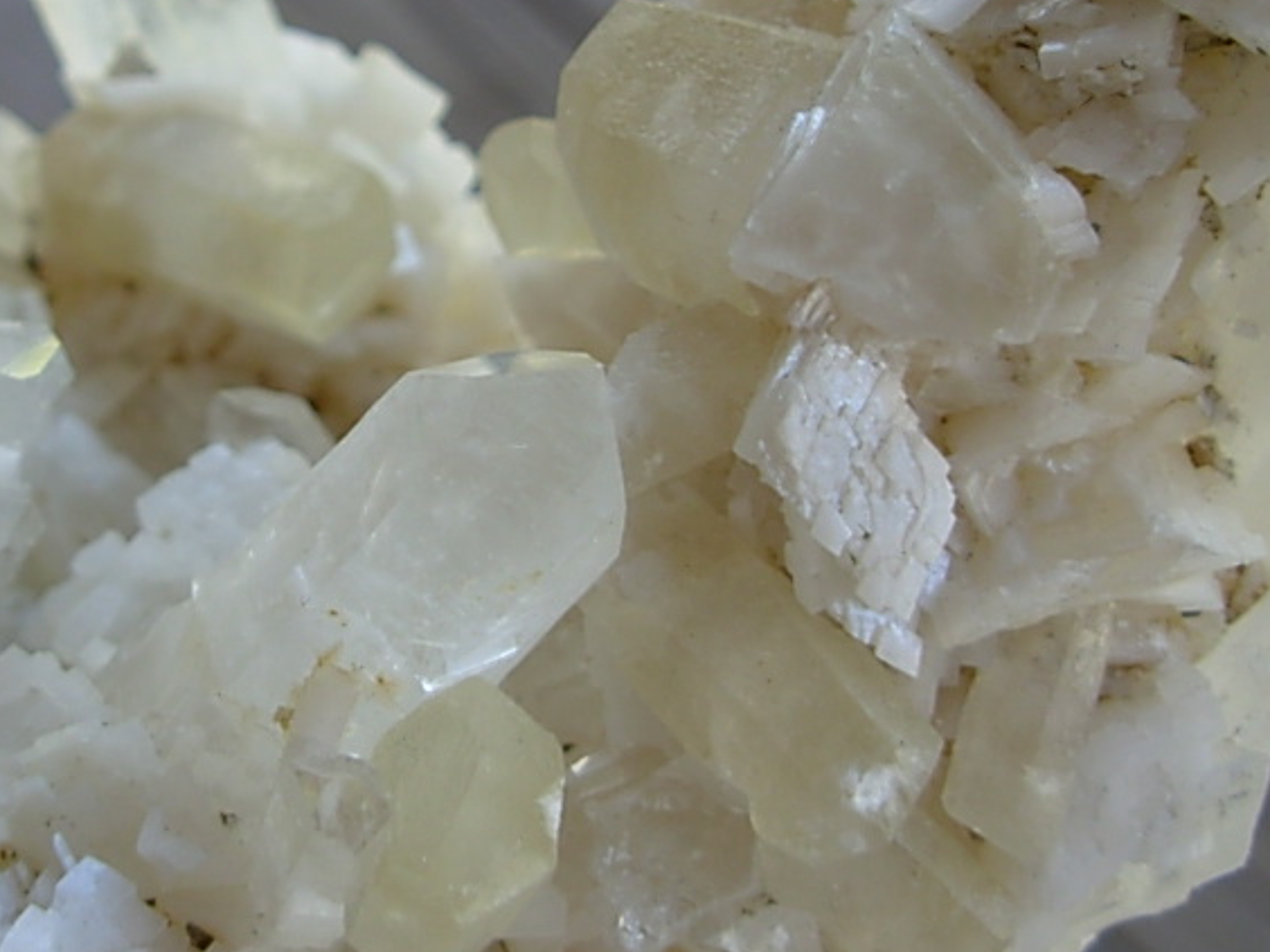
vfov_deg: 21.2
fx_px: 2531
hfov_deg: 27.9
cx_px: 372
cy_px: 254
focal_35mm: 69
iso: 50
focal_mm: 6.3
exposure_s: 1/76.1
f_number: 2.9
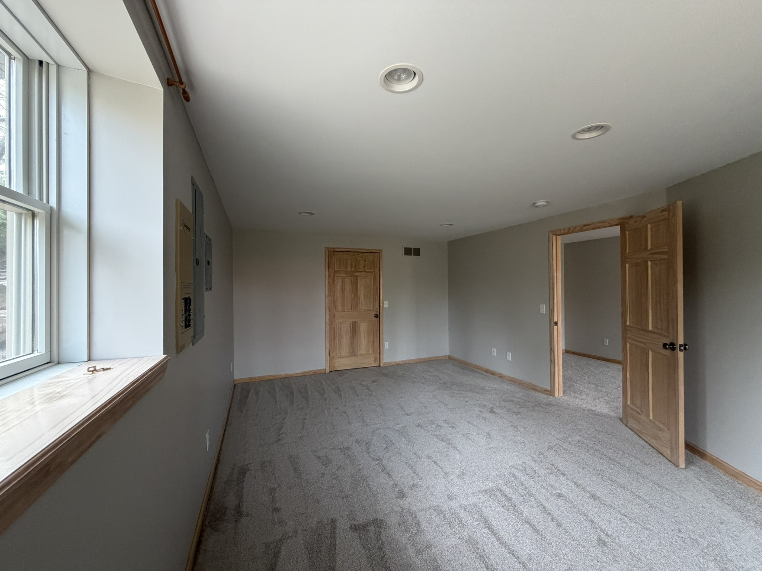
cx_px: 381
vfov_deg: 85.7
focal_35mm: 14
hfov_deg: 102.1
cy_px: 286
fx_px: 308
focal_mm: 2.22
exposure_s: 1/121
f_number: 2.2
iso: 320
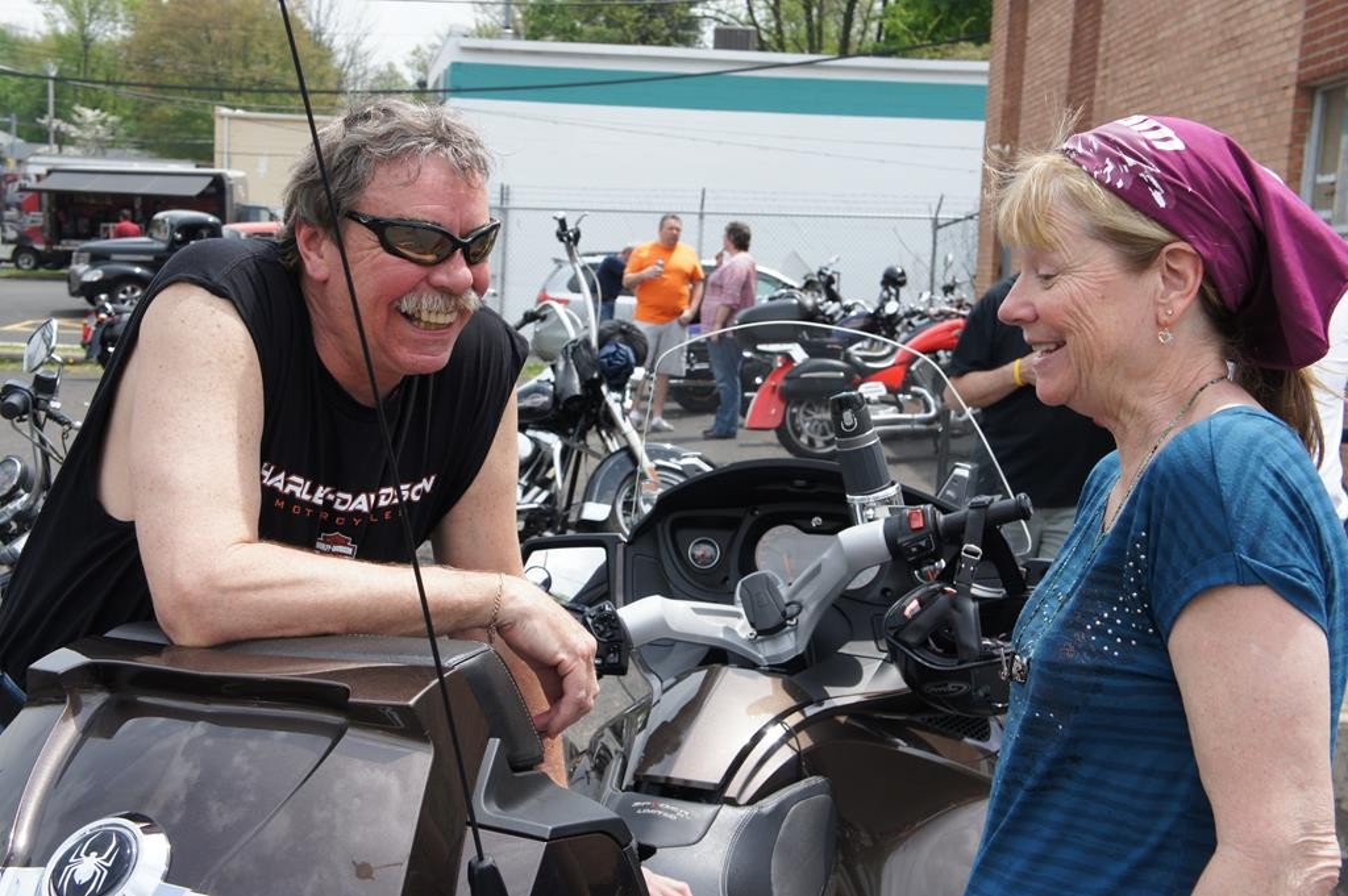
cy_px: 448
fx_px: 1796
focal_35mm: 48
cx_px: 674
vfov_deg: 28.0
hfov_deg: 41.1
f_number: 8
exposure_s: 1/250
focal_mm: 32
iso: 200
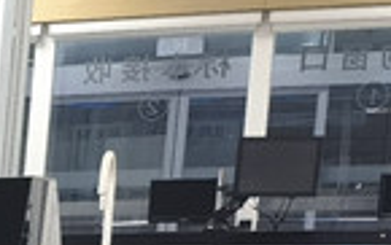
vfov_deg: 6.2
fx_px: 2102
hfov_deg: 8.6
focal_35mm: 197
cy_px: 692
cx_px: -825
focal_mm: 6.67
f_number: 1.9
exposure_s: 1/100
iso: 160
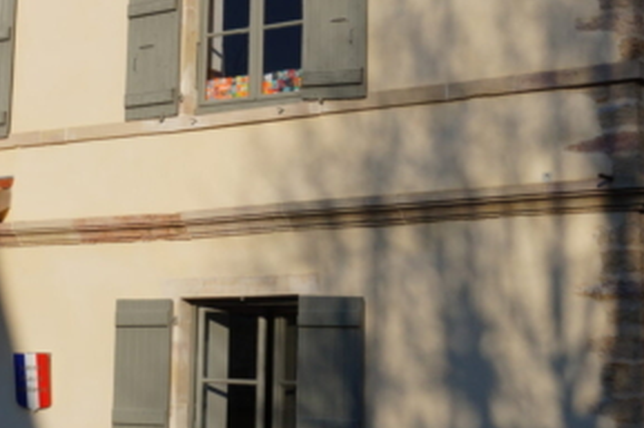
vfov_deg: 14.6
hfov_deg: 21.5
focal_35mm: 93
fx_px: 1662
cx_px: 67
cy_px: 66
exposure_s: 1/250
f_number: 14
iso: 200
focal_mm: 28
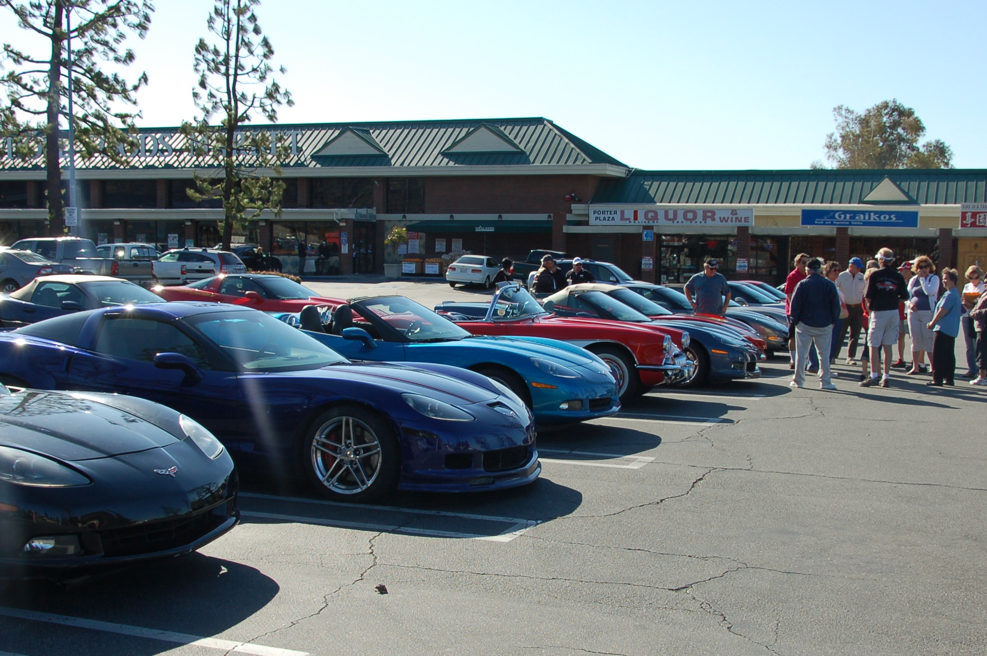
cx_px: 493
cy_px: 364
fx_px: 1287
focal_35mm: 47
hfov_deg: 41.9
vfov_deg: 28.6
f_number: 9
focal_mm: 22
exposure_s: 1/320
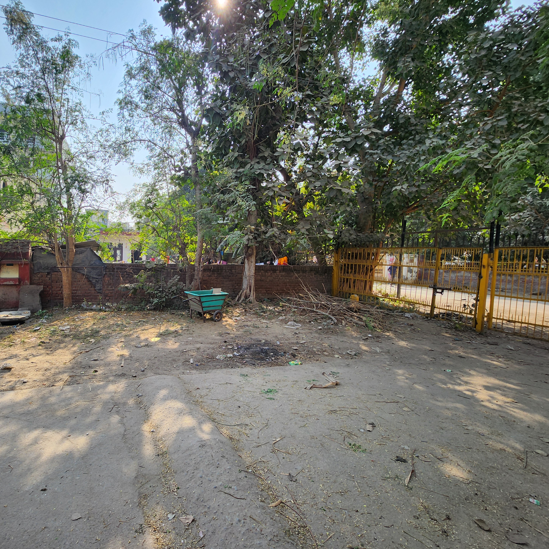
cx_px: 201
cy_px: 274
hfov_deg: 85.5
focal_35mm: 16
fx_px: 287
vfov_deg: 87.4
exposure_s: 1/470
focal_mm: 1.74
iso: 32
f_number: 2.2
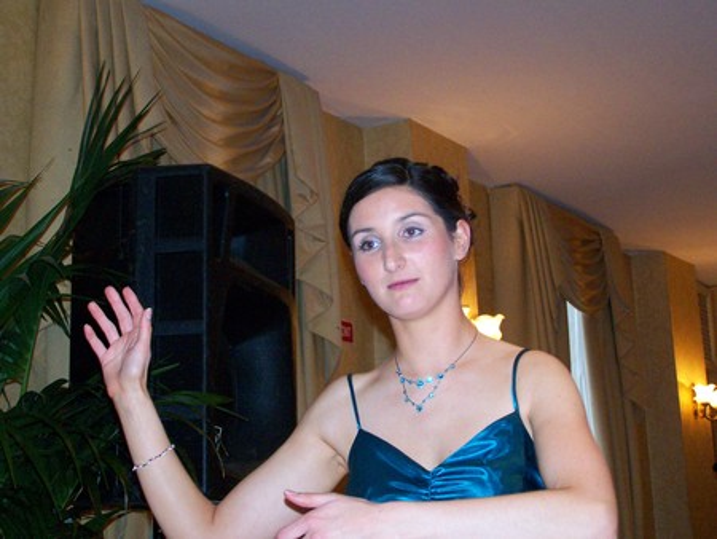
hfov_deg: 29.0
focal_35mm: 67
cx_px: 358
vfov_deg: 22.0
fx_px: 1389
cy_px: 270
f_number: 3.2
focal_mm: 11.1
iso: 400
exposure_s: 1/80
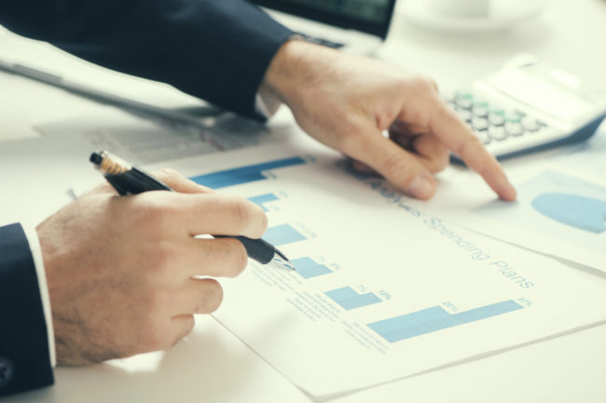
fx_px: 1767
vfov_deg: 13.0
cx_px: 303
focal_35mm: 105
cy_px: 202
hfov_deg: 19.5
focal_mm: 105
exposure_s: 1/125
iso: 200
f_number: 5.6
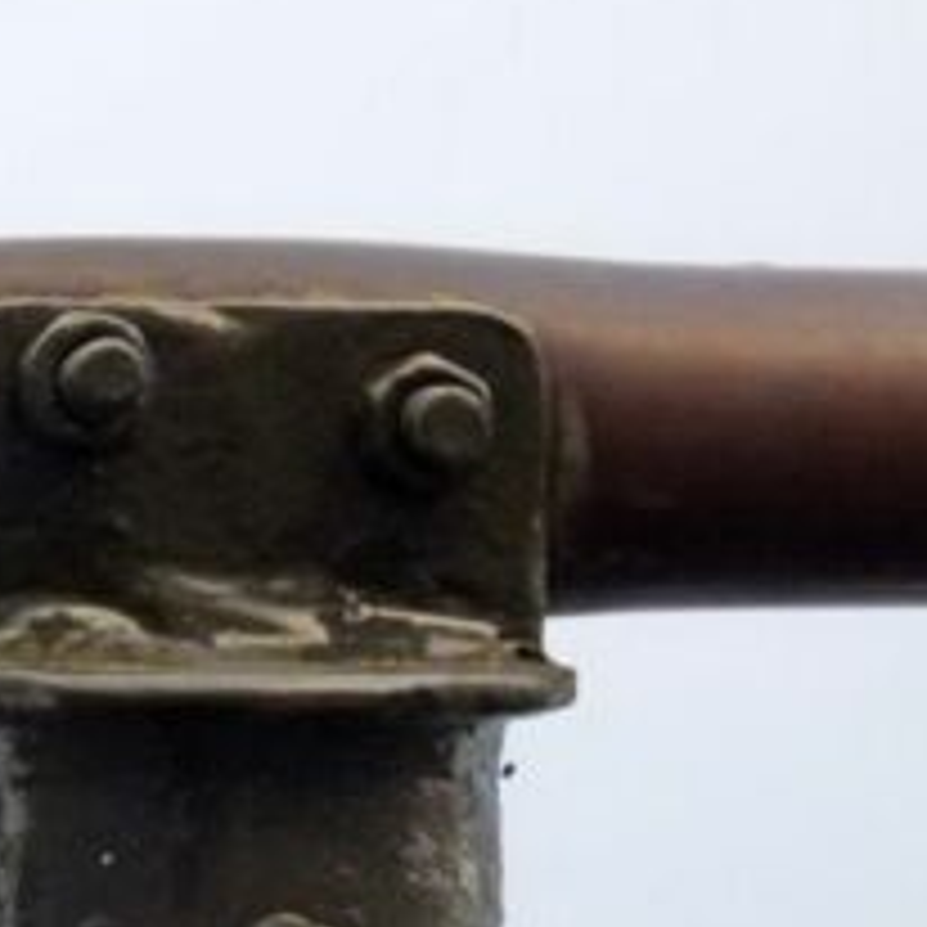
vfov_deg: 7.1
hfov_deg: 7.1
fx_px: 7484
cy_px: 950
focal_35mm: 247
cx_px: 268
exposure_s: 1/80
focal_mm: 20.7
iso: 100
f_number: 3.5
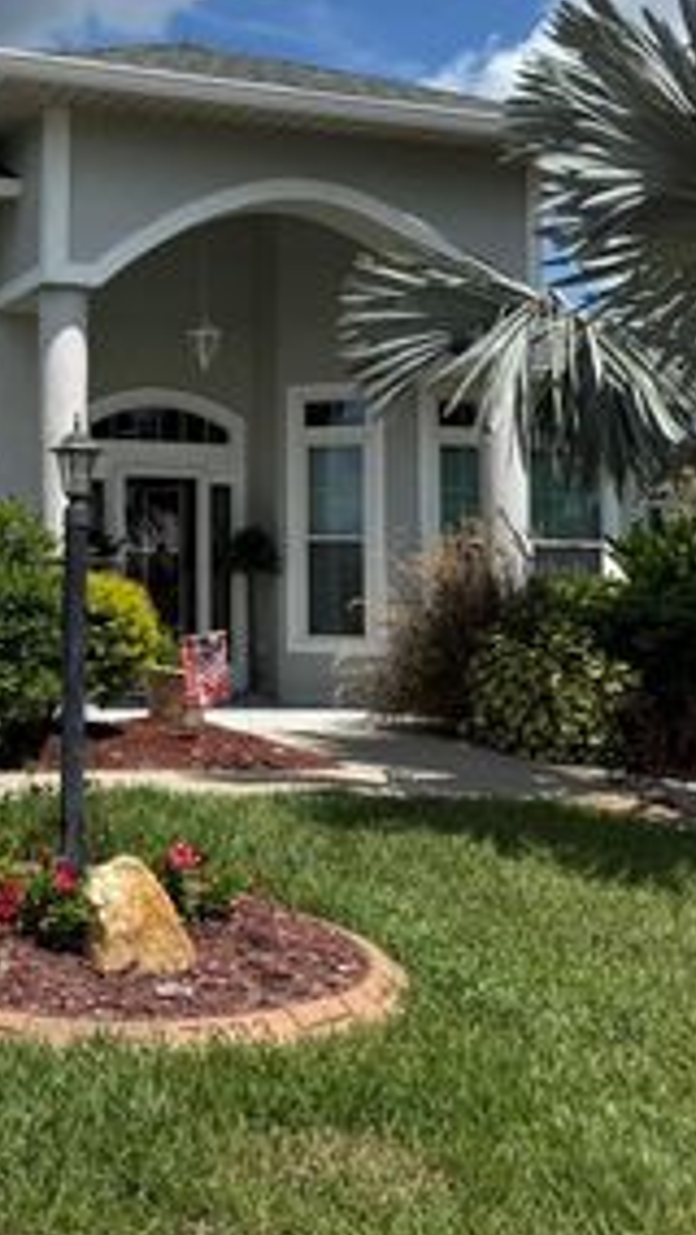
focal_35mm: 46
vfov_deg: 44.2
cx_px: -57
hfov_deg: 24.4
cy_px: 467
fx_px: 1507
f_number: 1.78
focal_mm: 6.76
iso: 80
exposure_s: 1/6711
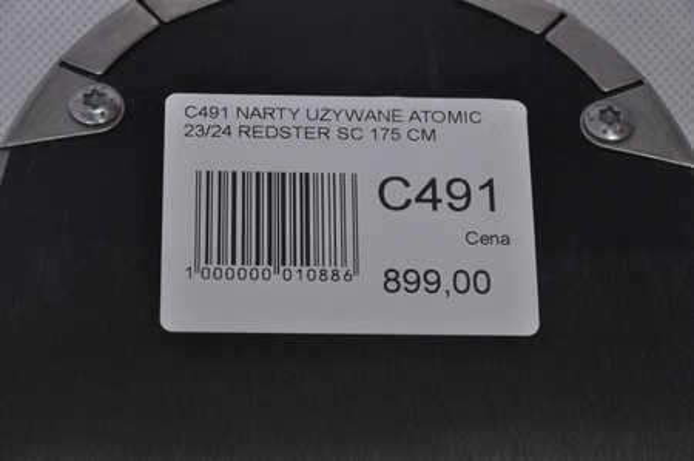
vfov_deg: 8.7
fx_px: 3033
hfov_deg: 13.1
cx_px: 347
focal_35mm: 158
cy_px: 230
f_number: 9.5
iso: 3200
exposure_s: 1/125
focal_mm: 105
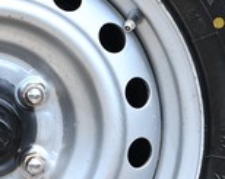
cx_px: -4
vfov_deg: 3.8
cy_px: 123
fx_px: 2675
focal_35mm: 402
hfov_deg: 4.8
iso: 100
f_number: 5.6
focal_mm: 40
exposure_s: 1/180
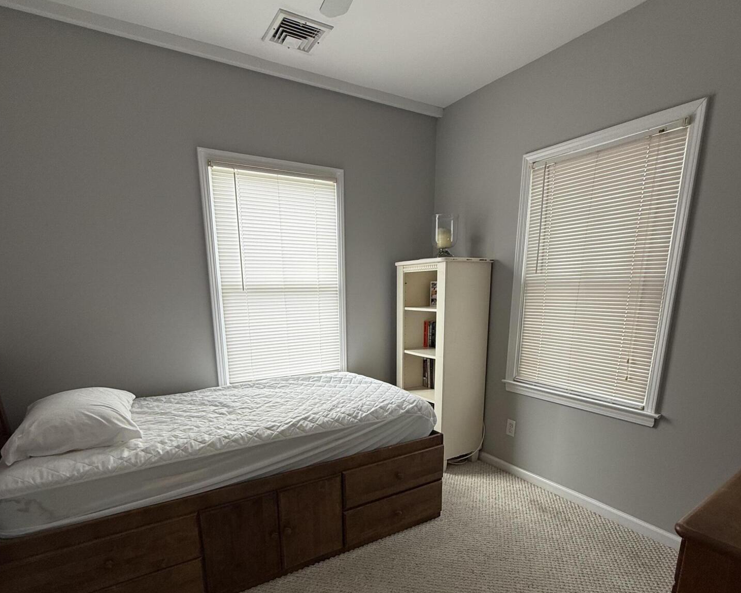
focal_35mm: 19
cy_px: 387
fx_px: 417
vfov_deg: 69.2
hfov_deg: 83.3
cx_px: 362
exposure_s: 1/102
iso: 64
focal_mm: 2.22
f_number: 2.2
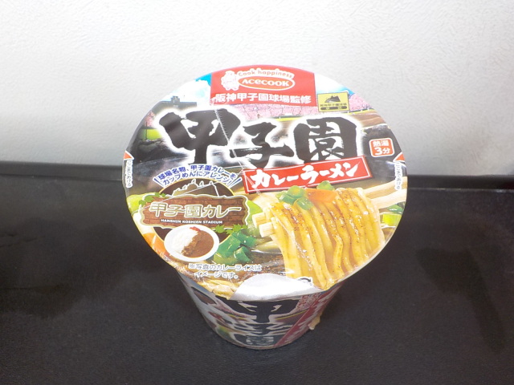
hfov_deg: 60.0
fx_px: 445
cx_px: 257
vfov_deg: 46.8
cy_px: 192
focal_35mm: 30
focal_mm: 4.1
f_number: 3.3
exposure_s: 1/30
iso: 140
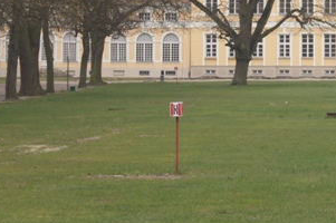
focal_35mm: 219
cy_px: -12
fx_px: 2045
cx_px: 415
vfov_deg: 6.2
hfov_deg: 9.3
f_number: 13
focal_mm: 55
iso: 200
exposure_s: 1/125
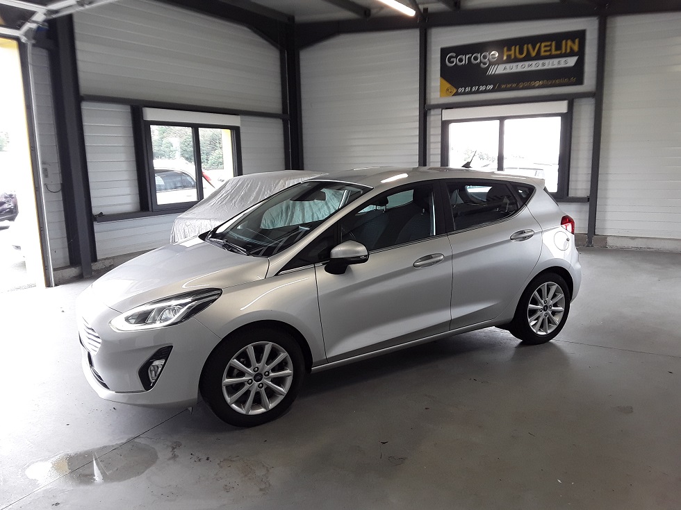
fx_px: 531
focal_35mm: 27
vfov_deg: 51.4
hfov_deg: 65.3
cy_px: 255
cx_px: 340
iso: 50
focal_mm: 2.91
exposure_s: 1/50
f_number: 1.9
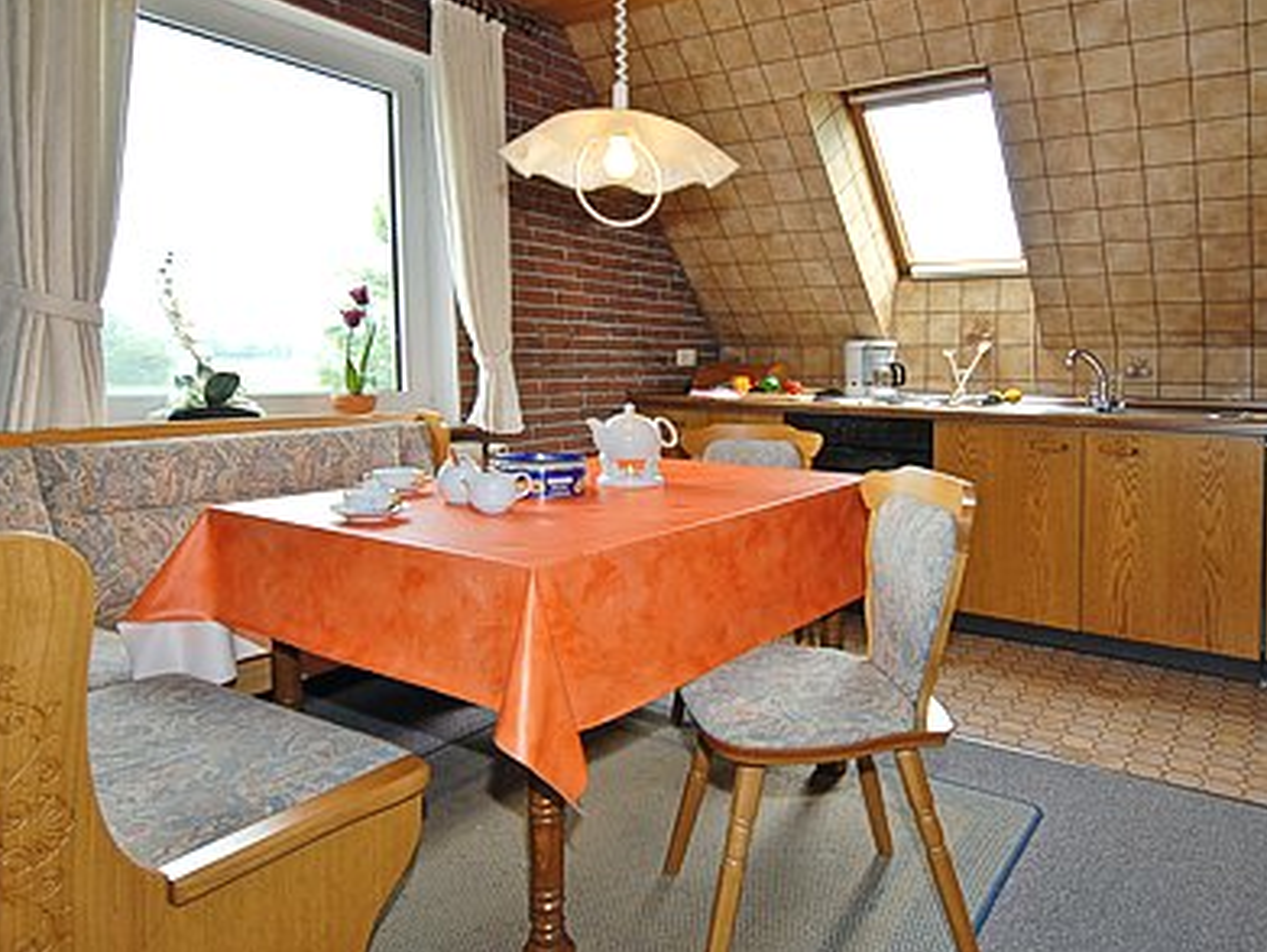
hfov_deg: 77.3
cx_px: 687
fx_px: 790
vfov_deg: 62.2
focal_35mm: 22
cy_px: 473
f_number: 6.3
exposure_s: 1/80
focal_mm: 13
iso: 400
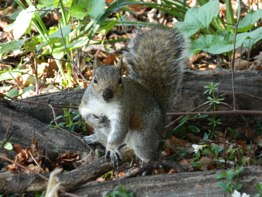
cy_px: 98
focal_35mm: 395
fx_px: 2990
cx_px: 131
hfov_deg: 5.0
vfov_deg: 3.8
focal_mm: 71.2
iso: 400
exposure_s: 1/100
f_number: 5.7
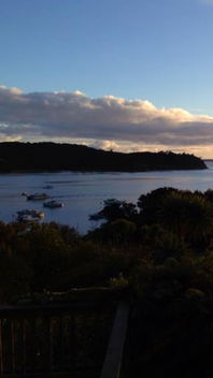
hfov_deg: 23.2
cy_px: 186
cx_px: 224
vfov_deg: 42.1
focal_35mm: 49
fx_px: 492
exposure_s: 1/903
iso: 50
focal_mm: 4.12
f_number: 2.4
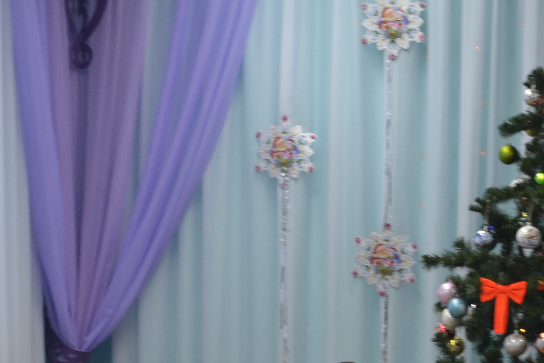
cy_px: 422
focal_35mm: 136
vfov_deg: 10.0
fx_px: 2055
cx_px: 359
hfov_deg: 15.1
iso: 400
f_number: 5
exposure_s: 1/25
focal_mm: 38
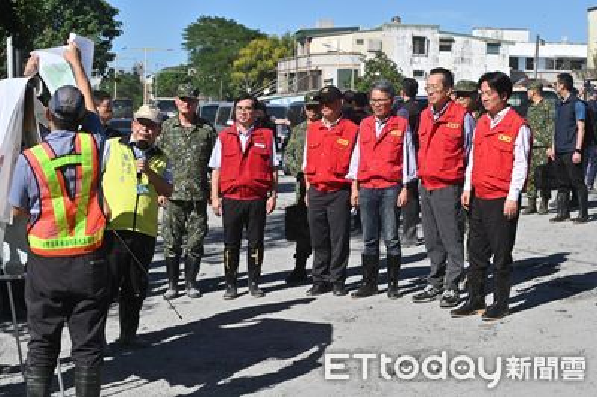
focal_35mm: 70
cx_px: 298
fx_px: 1160
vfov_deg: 19.4
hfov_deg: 28.9
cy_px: 198
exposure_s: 1/400
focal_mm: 70
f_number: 9
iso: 100
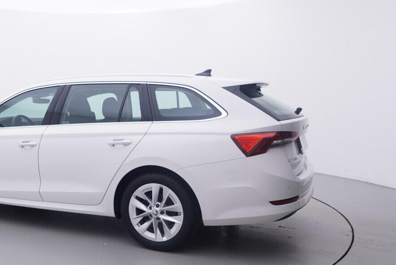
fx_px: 405
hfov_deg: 50.3
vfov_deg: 36.1
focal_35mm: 37
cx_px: 107
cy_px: 151
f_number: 5
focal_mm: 15
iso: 200
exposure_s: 1/80
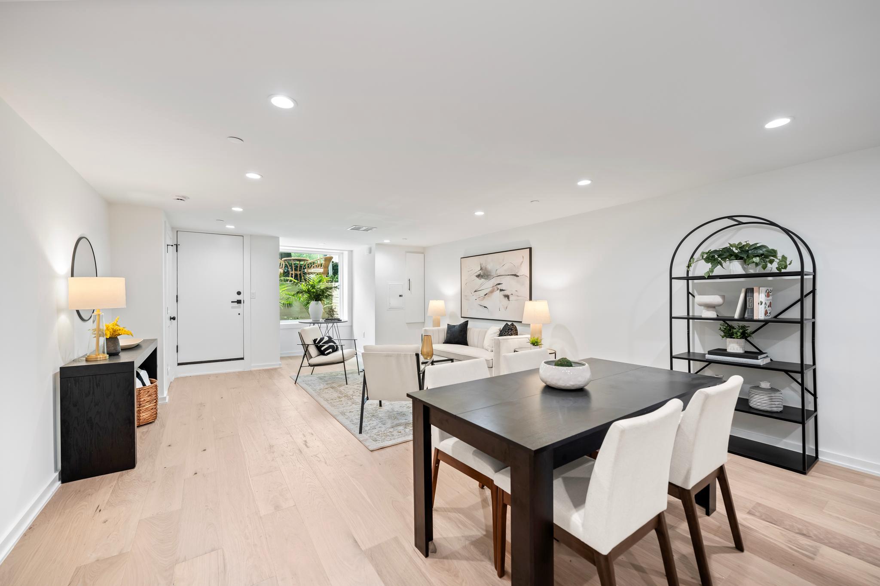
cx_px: 440
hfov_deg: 104.3
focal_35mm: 14
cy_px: 293
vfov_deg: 81.2
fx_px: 342
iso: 800
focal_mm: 14
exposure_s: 1/20
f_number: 4
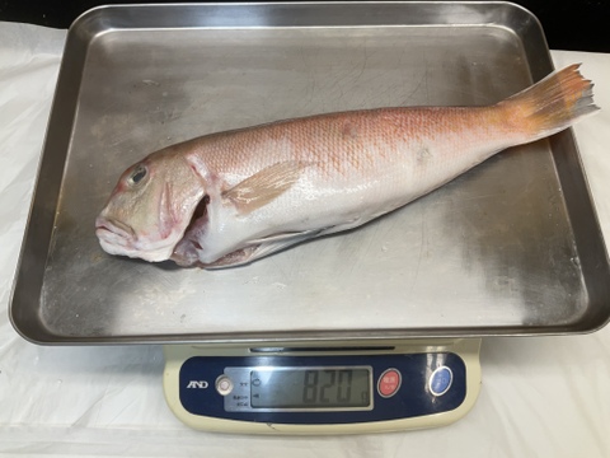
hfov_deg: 61.7
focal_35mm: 29
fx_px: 511
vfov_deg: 48.2
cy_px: 229
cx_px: 305
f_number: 1.8
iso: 32
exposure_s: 1/120
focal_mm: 3
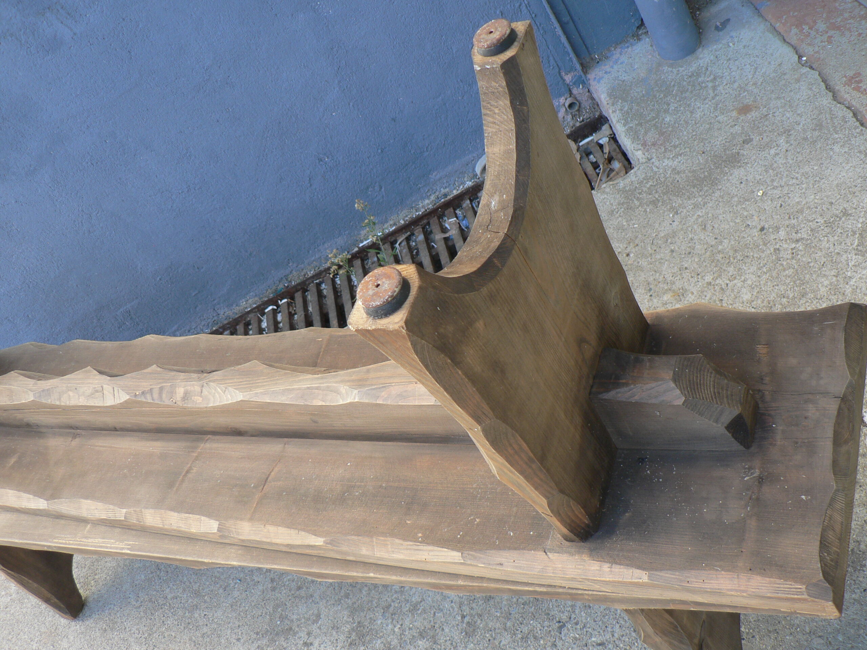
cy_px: 325
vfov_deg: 39.7
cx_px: 434
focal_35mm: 36
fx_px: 902
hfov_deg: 51.4
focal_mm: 6
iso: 80
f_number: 2.8
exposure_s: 1/80
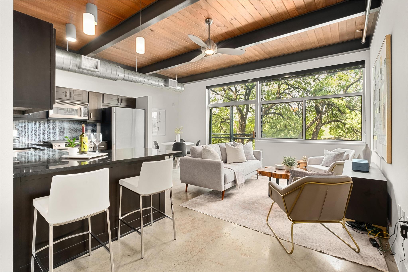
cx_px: 204
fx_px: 181
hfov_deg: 96.7
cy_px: 136
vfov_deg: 73.7
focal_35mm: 16
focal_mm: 10.8
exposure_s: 1.8
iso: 400
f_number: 8
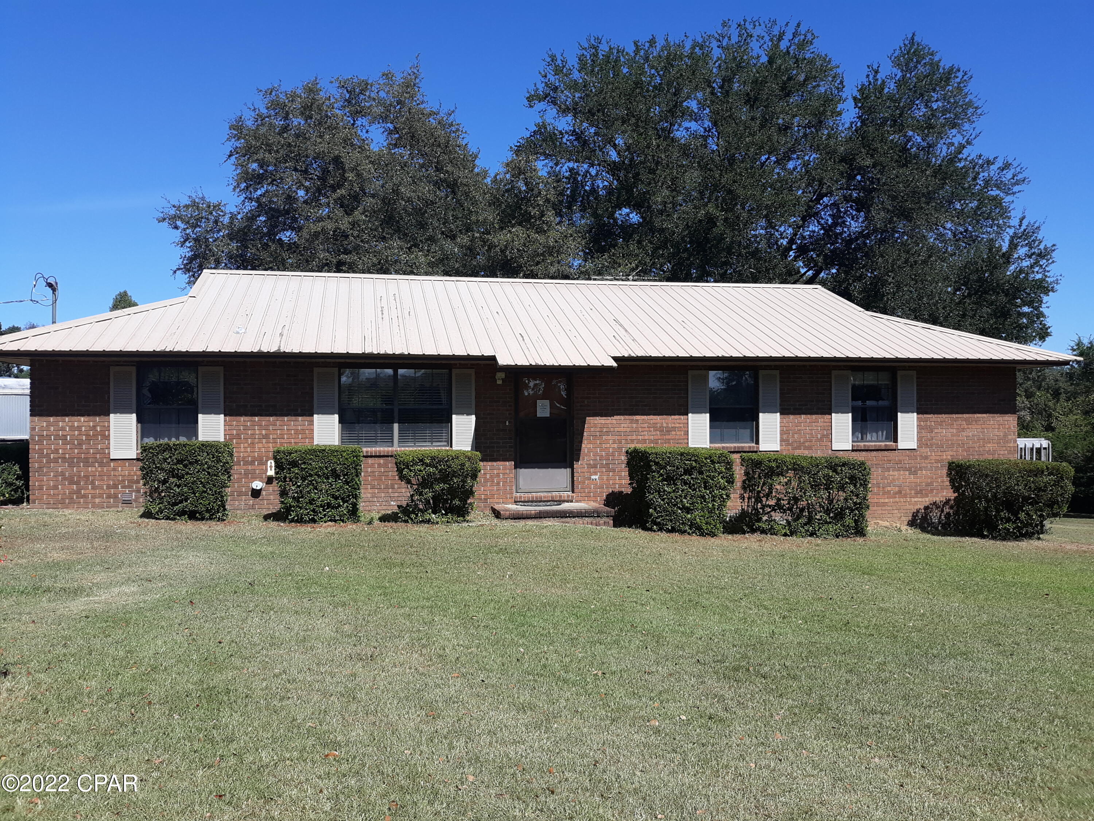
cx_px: 547
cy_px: 410
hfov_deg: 63.4
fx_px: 885
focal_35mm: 28
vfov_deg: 49.7
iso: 40
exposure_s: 1/1692
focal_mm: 3.7
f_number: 1.7
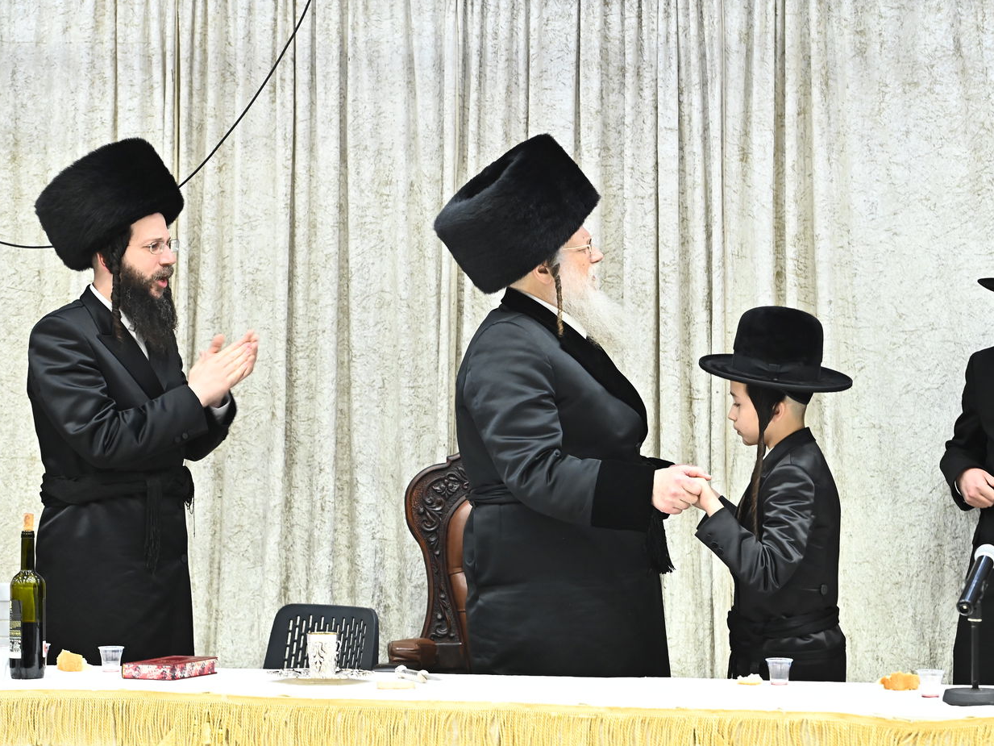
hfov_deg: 16.4
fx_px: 3446
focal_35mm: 120
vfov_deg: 12.4
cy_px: 372
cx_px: 501
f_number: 7.1
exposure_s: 1/200
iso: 3200
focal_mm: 110
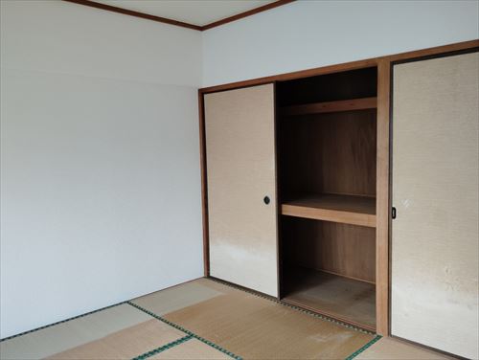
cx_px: 240
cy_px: 180
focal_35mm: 29
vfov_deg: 48.3
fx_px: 402
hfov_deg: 61.6
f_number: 1.8
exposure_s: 1/50
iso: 331
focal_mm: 4.25
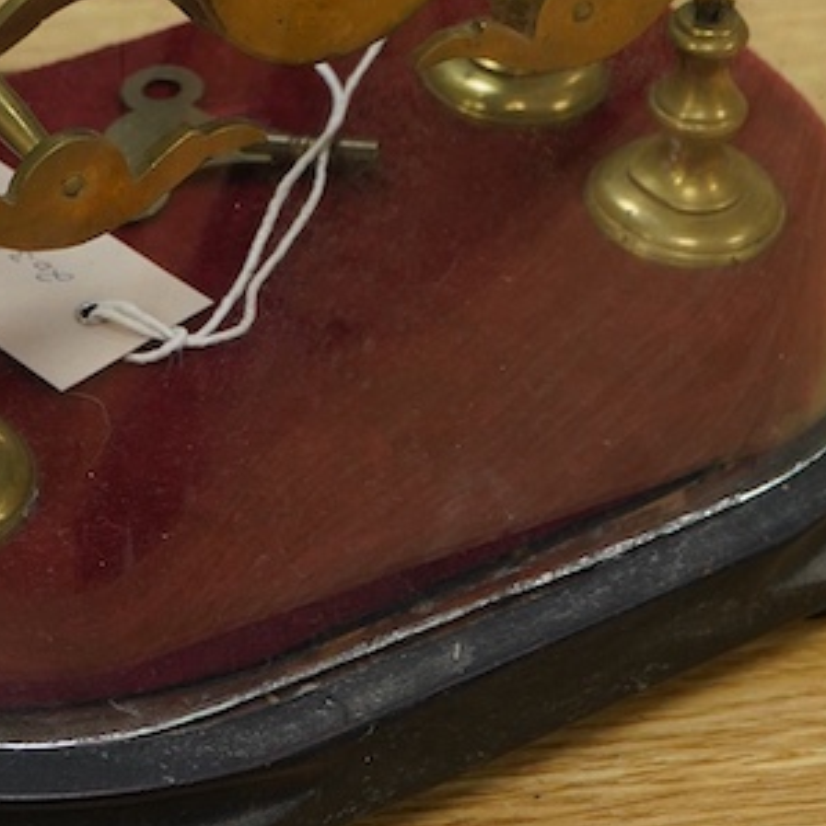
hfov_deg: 15.1
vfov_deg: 14.4
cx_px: 215
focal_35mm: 115
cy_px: -290
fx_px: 3105
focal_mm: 30
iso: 1250
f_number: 9
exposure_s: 1/125
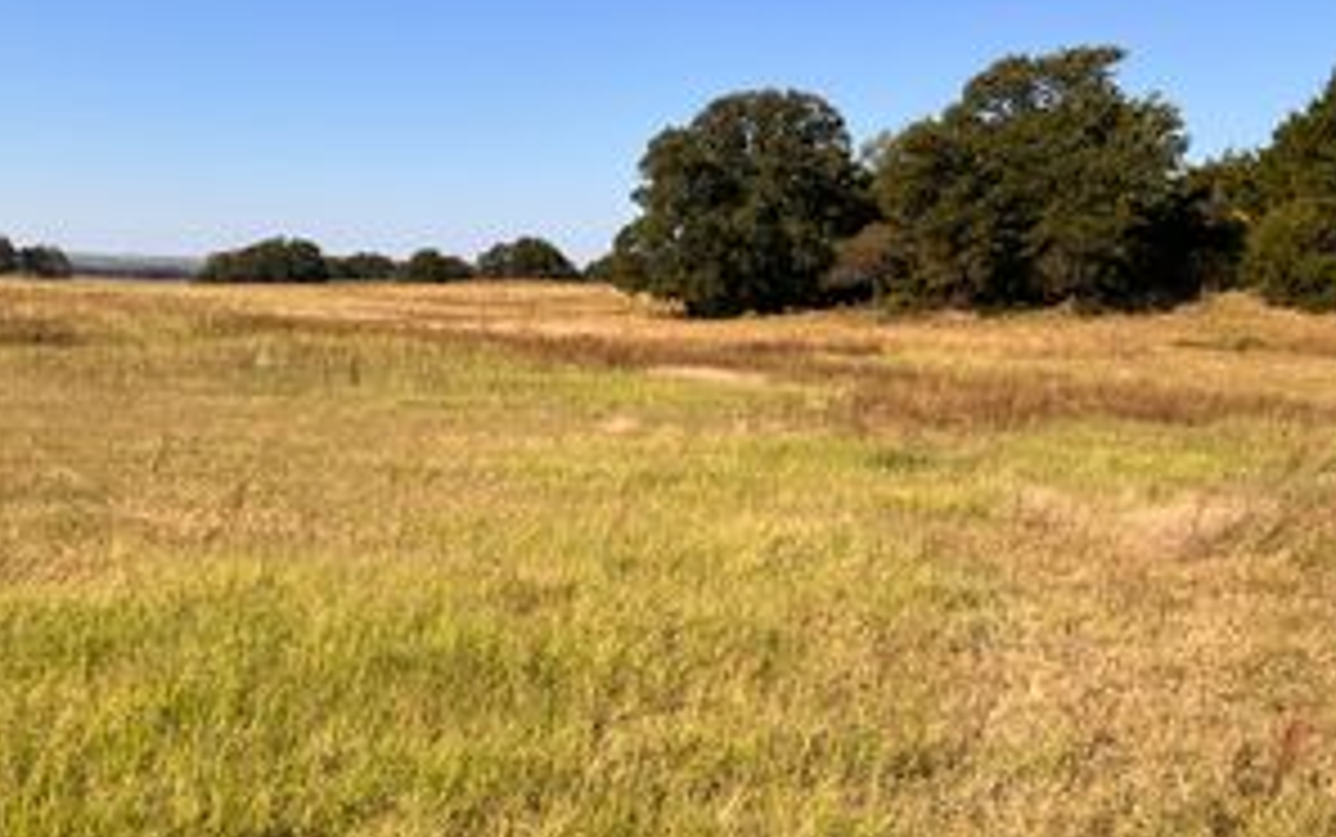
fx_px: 1457
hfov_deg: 48.8
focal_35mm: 40
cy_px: 587
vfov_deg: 31.7
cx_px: 502
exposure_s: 1/3571
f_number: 1.5
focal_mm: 5.7
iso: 50
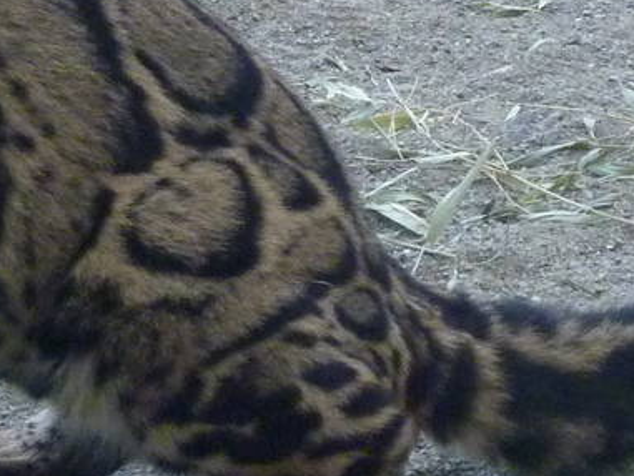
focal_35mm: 281
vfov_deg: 5.3
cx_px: 65
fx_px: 5148
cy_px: -170
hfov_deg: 7.0
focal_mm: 11
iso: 400
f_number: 4.1
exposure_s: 1/80
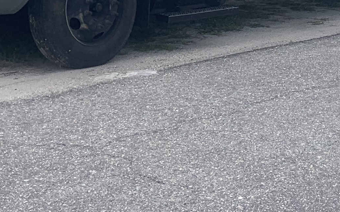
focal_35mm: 107
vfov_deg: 12.0
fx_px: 991
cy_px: -34
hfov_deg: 19.0
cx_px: 323
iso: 25
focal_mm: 4.25
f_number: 1.8
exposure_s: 1/2309
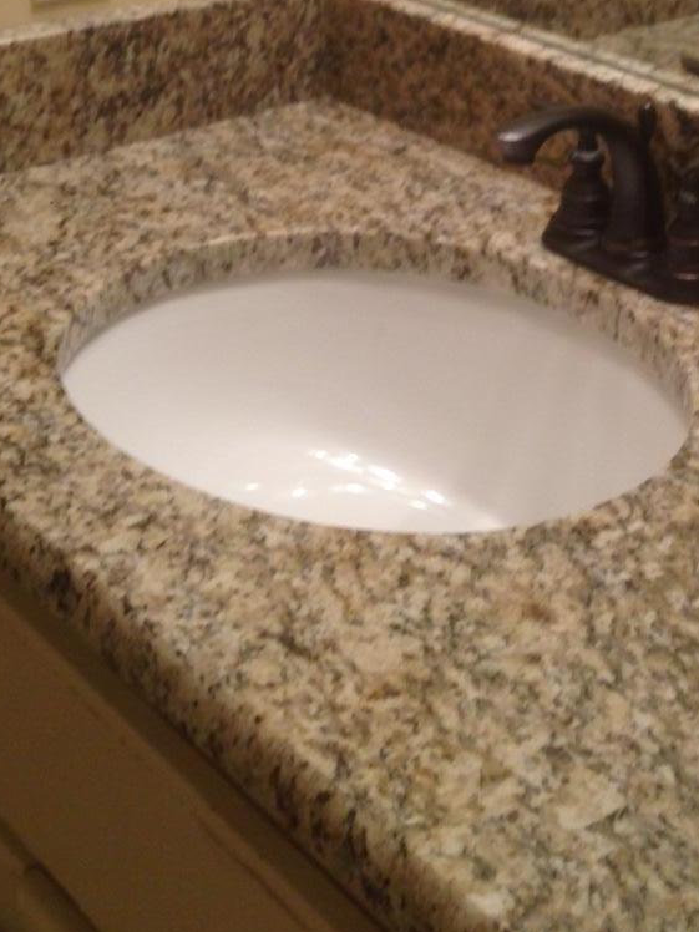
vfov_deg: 26.2
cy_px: 111
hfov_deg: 20.3
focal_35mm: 72
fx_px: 1939
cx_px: 512
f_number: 2.4
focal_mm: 4.12
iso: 64
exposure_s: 1/20
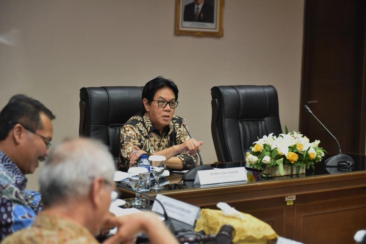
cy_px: 122
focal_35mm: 70
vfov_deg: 19.5
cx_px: 183
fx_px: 712
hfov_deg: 28.8
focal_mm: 70
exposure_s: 1/100
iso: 1600
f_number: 3.2
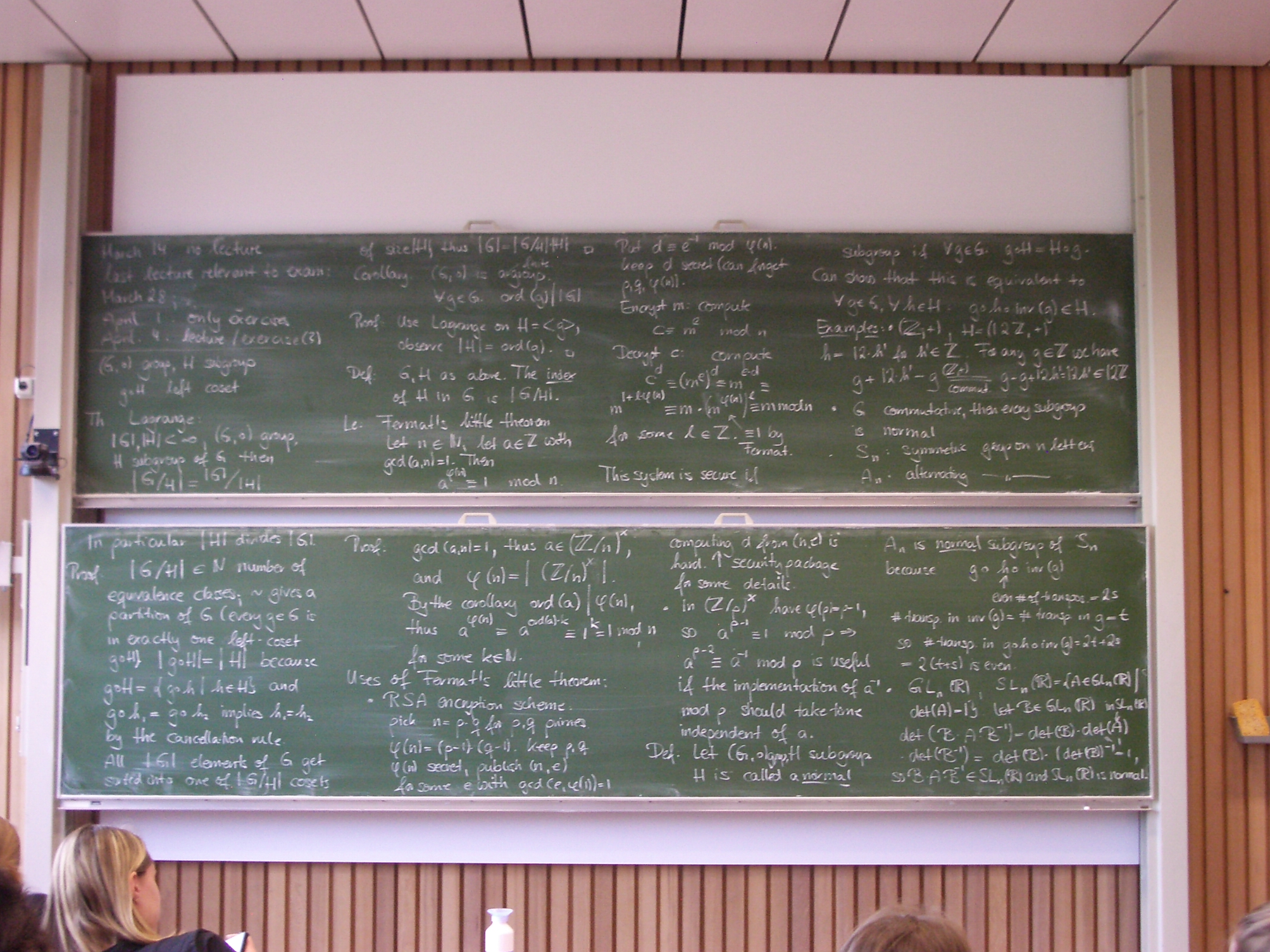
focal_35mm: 50
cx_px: 629
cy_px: 469
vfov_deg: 29.1
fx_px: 1834
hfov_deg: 38.2
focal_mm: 8.2
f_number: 3.1
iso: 200
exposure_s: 1/25
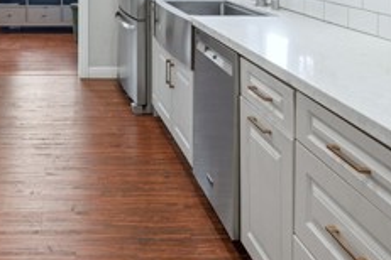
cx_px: 56
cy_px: -64
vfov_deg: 25.3
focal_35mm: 47
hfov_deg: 39.5
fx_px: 510
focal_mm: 17
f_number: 5.6
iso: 1000
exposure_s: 1/500
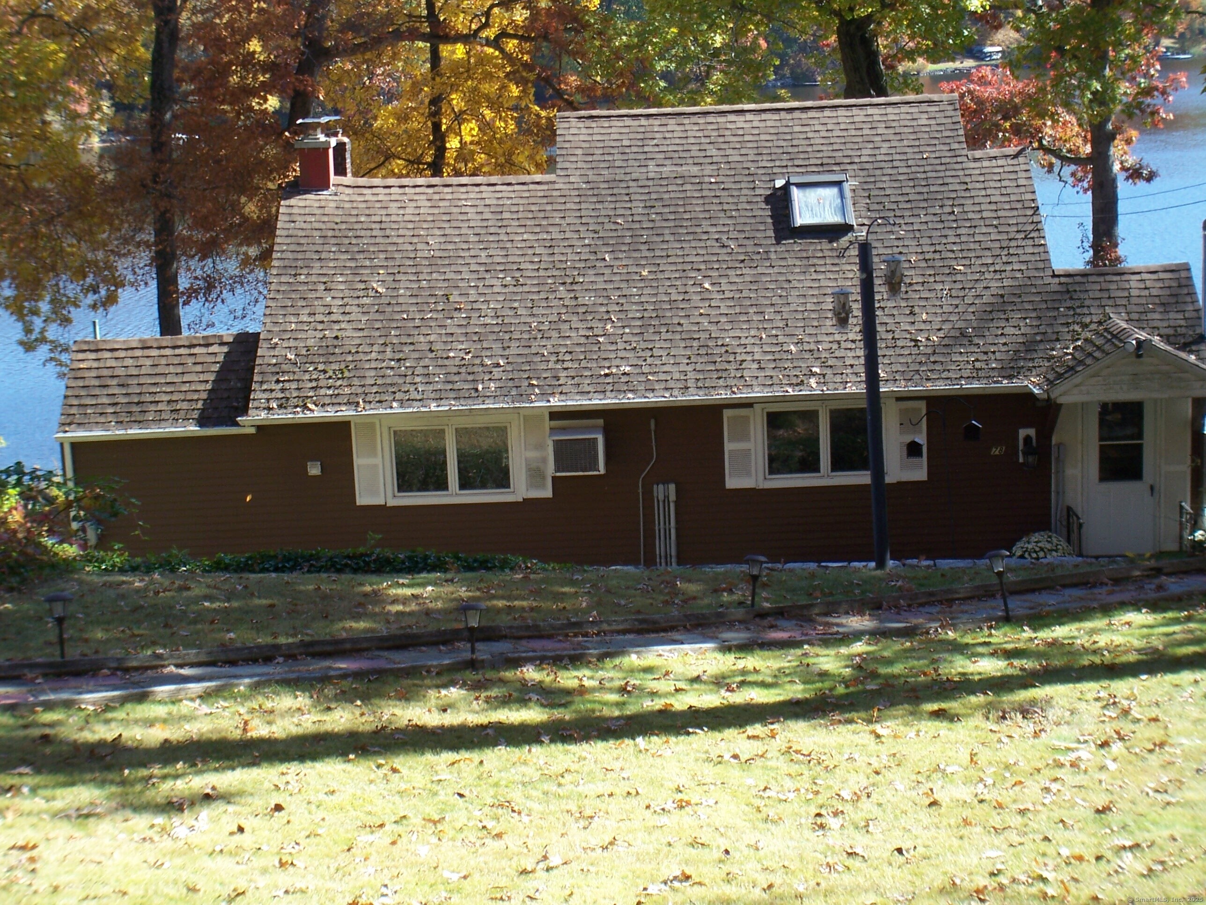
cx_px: 603
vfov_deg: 24.0
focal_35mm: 61
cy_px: 452
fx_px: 2125
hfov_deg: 31.7
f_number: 4.1
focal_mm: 9.9
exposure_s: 1/125
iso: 64
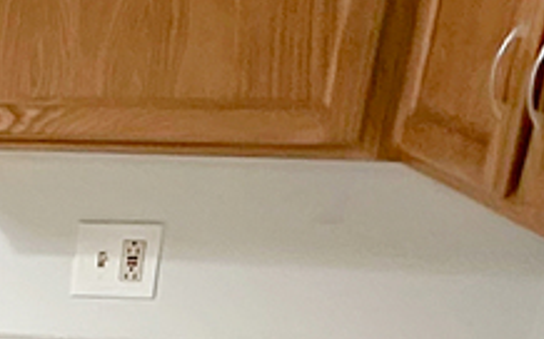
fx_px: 1452
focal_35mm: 98
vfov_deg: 12.8
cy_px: 476
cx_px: -539
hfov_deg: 16.4
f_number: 2.2
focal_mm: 2.22
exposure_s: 1/60
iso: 500
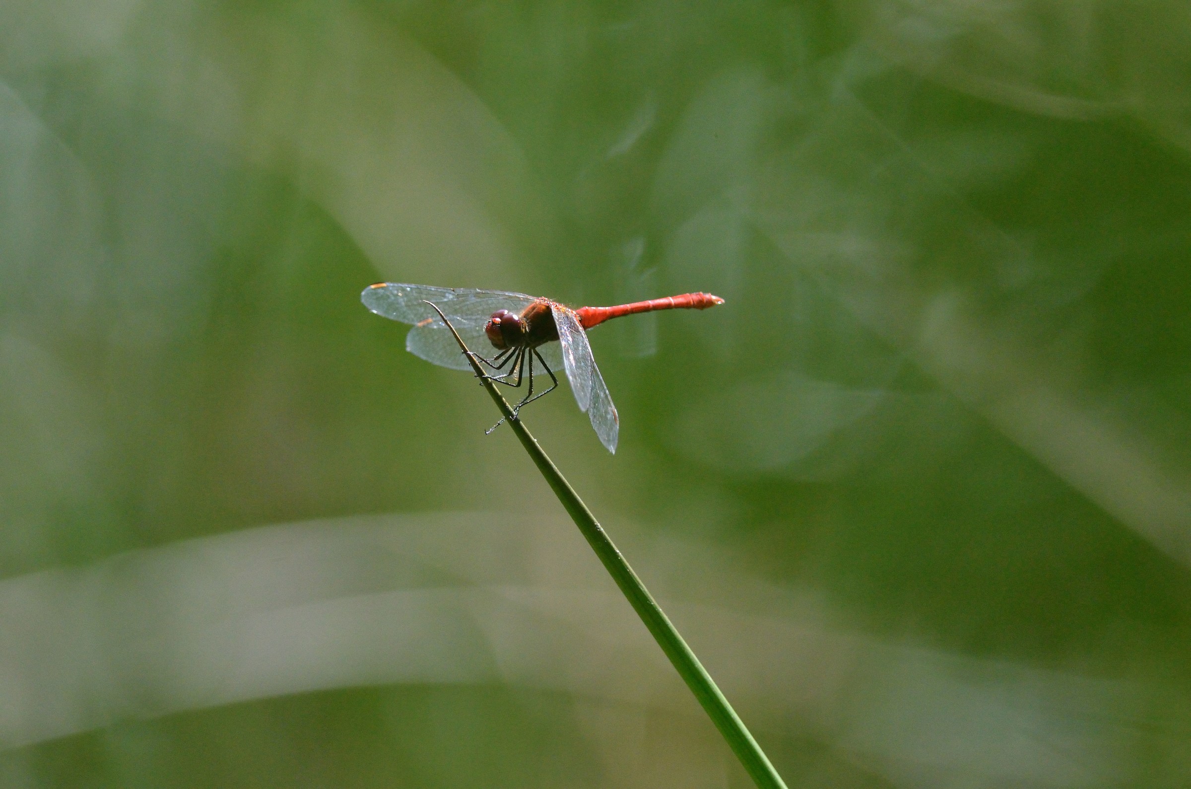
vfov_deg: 2.2
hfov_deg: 3.3
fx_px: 20797
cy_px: 394
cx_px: 596
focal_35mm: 630
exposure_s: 1/2000
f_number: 8
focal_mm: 420
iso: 2500
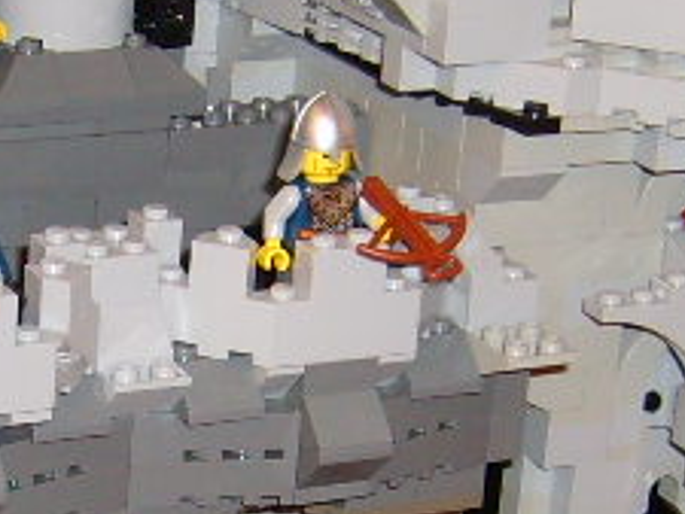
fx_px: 3148
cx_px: 46
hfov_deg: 12.3
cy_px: 541
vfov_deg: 9.3
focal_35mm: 159
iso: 100
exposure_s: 1/30
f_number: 2.8
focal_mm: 5.8
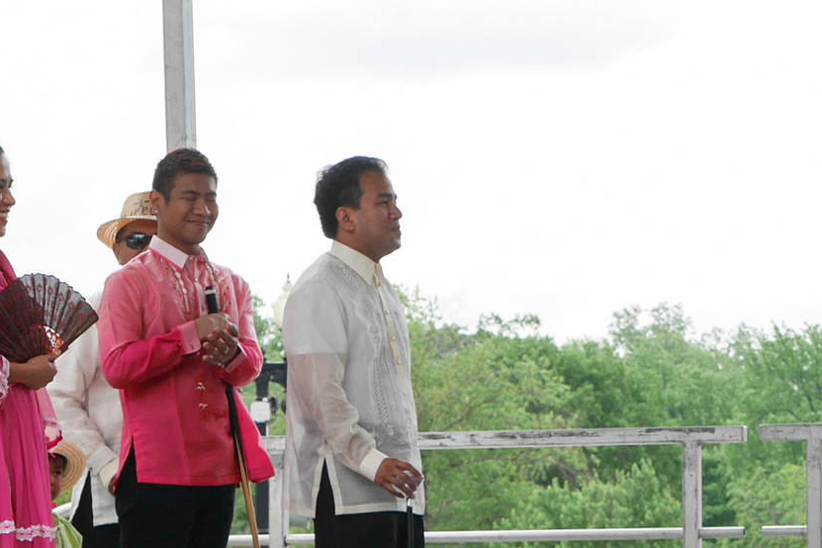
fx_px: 4429
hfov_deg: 10.6
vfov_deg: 7.1
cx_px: 700
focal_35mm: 194
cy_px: 279
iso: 200
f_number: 5
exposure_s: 1/250
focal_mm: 31
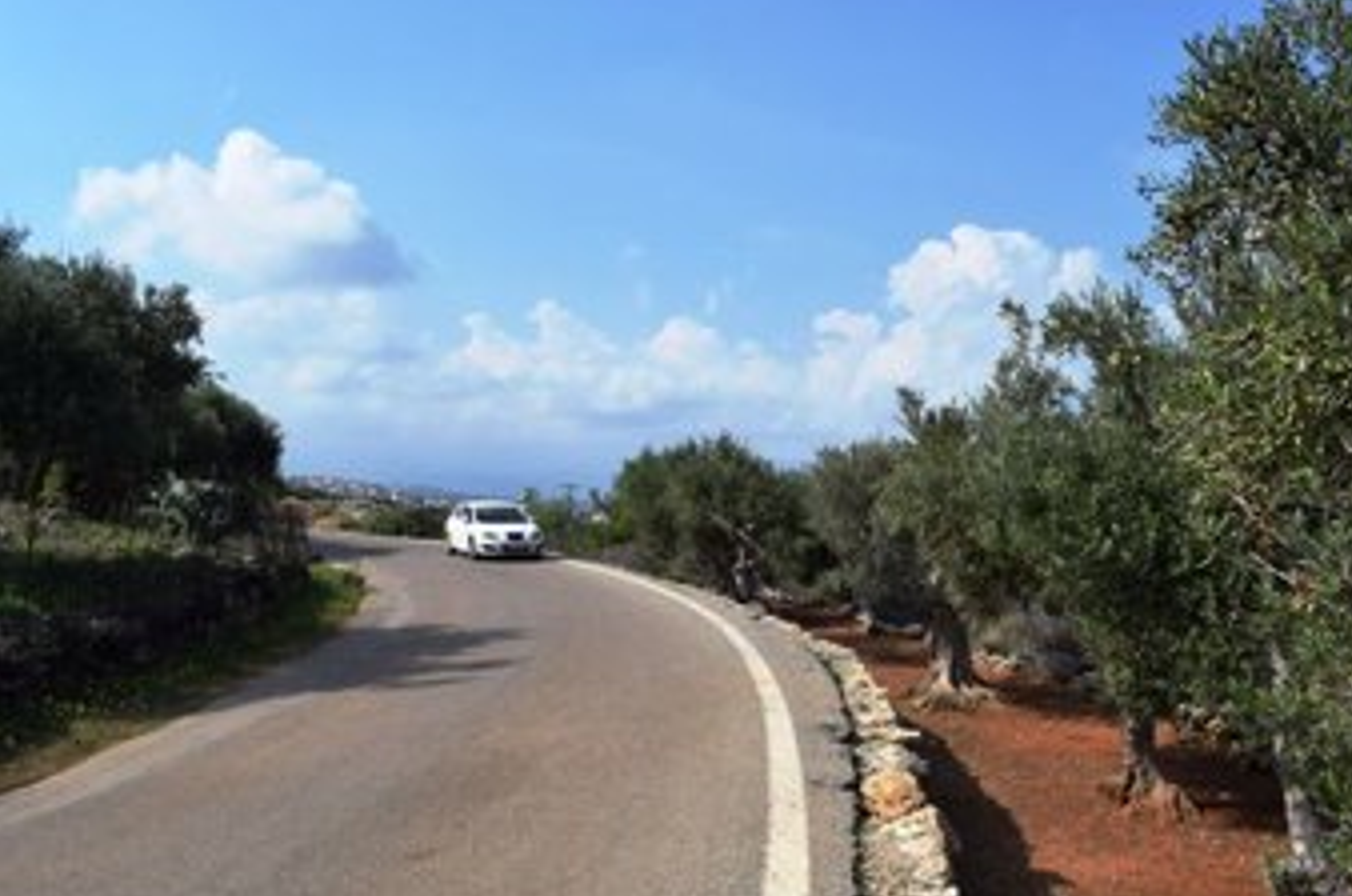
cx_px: 792
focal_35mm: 32
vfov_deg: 40.9
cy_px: 508
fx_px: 1200
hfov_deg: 58.5
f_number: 10
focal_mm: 18
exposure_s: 1/400
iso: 200
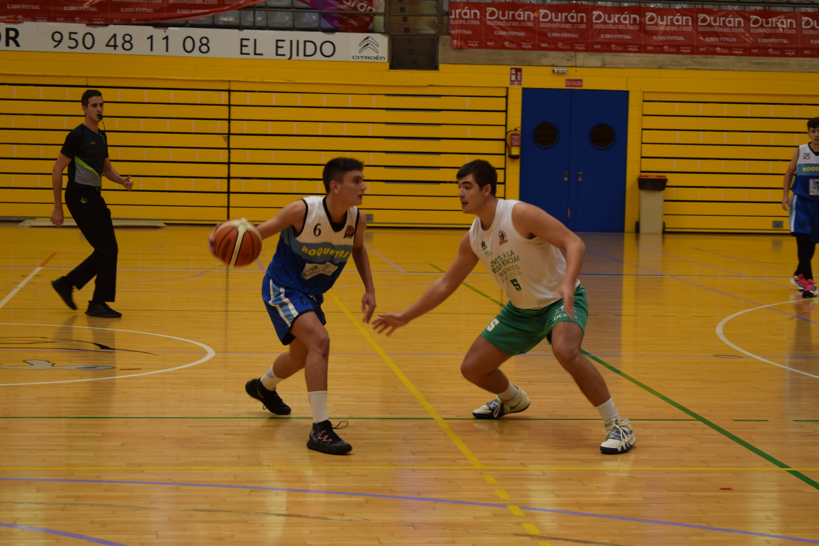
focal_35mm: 82
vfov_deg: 16.6
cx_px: 410
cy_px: 273
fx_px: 1877
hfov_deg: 24.6
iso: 400
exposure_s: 1/100
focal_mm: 55
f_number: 5.6
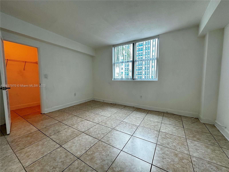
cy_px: 86
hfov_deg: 102.1
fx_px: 93
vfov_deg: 85.7
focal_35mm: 14
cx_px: 114
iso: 250
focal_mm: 2.22
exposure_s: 1/120
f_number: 2.2
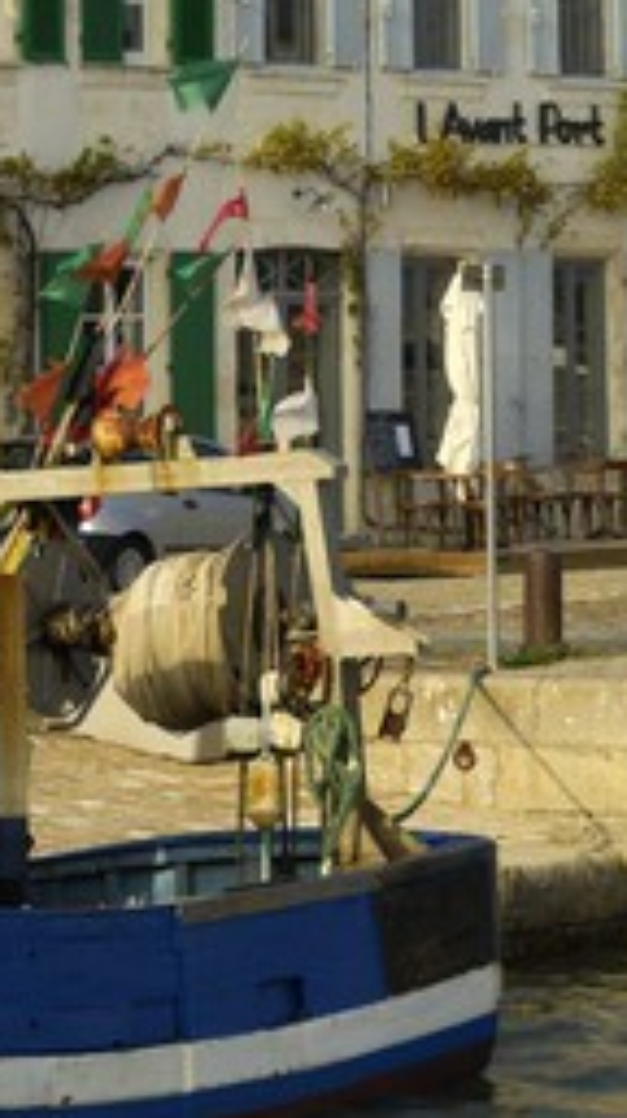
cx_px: 890
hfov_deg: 5.8
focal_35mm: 206
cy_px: 557
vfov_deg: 10.5
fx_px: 6107
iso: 100
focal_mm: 80
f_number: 5
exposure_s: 1/400
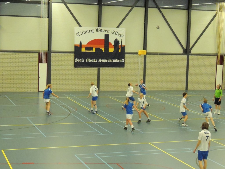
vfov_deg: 19.6
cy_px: 84
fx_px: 487
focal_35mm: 75
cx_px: 112
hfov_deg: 26.0
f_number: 3.9
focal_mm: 13.3
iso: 3200
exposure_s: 1/250
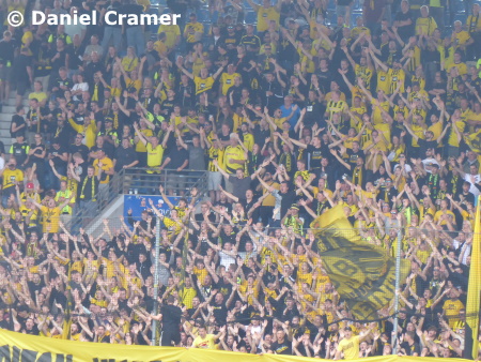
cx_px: 240
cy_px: 181
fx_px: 6951
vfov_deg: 3.0
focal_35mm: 500
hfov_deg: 4.0
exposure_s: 1/100
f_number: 6
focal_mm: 89.6
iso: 320
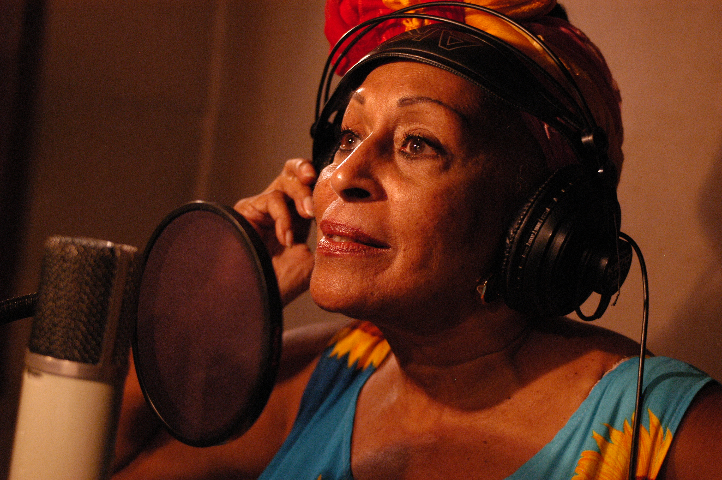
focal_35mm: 51
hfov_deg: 38.9
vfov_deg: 26.4
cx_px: 361
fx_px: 1022
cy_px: 240
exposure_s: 1/80
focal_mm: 34
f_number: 2.8
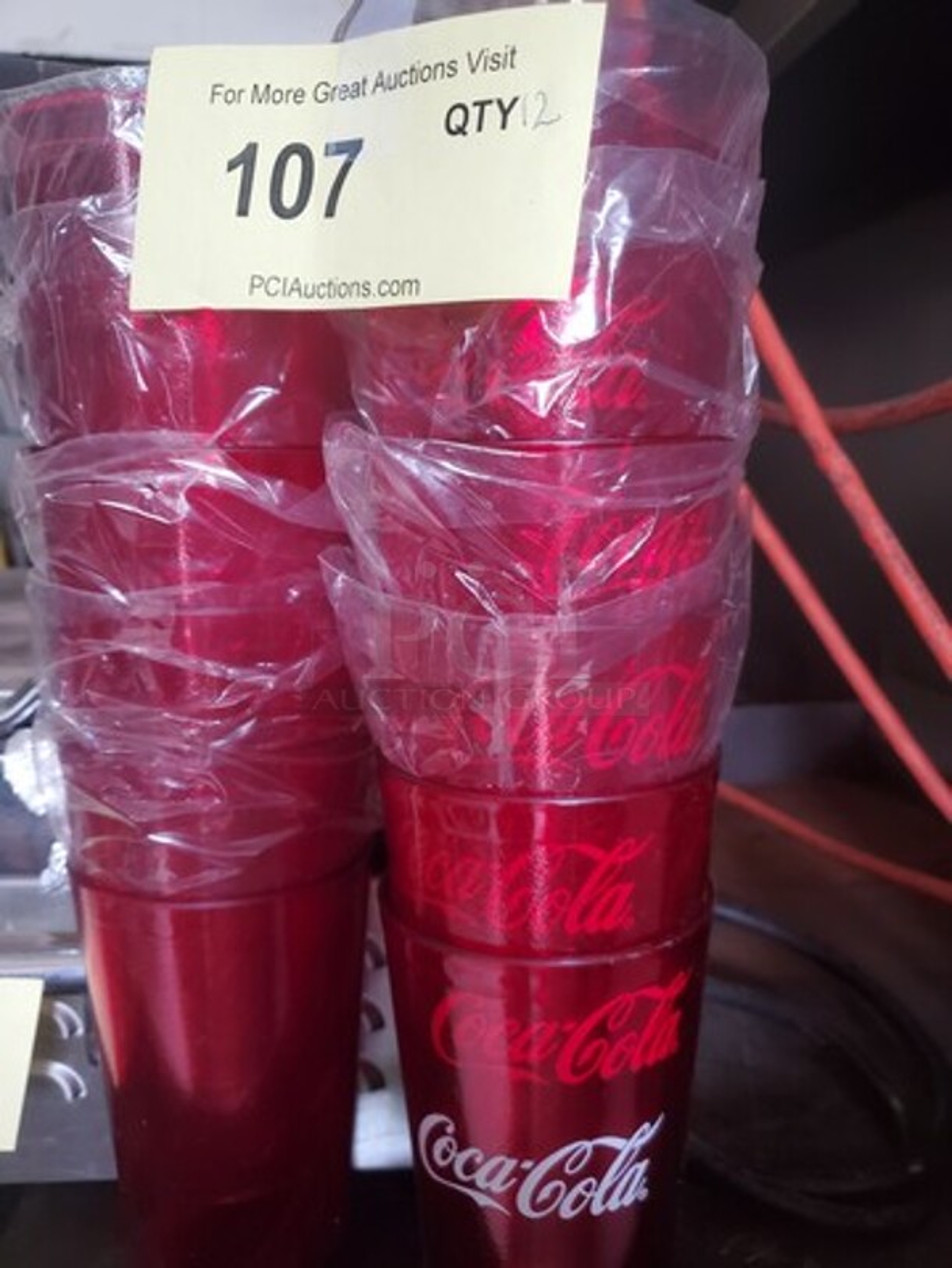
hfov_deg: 53.1
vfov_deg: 67.3
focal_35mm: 26
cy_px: 634
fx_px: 953
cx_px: 476
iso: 200
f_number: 1.5
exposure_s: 1/40
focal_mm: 4.3
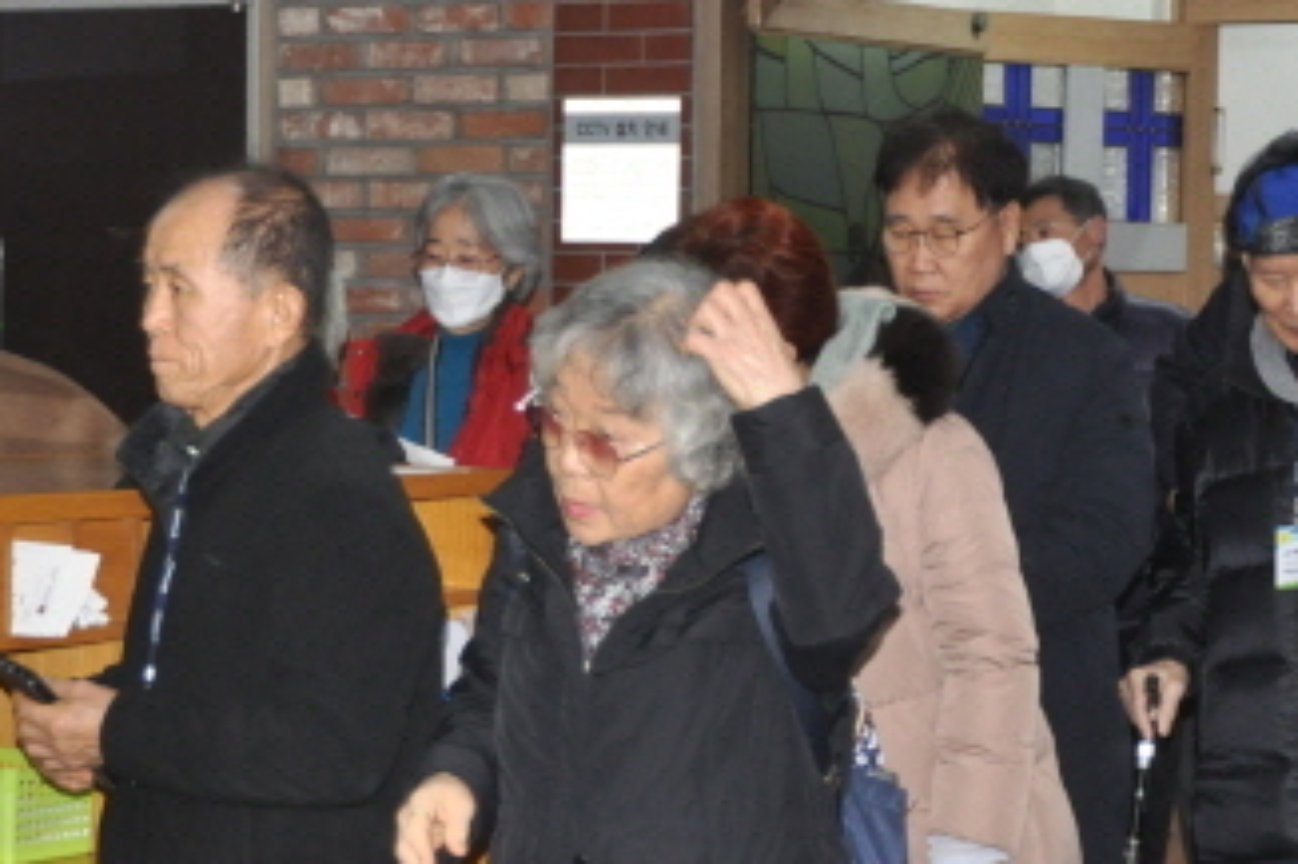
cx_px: 689
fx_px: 4504
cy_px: 520
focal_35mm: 125
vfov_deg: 11.0
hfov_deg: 16.4
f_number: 4.2
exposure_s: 1/60
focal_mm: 34
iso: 800
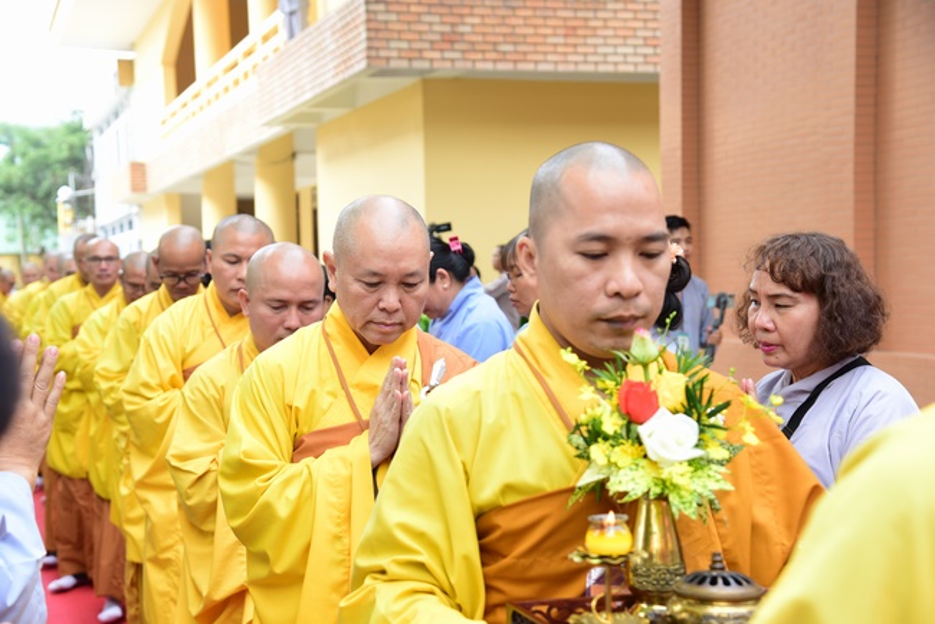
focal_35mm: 58
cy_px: 312
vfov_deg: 23.4
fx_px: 1507
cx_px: 468
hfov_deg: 34.5
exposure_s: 1/100
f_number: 5.6
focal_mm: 58
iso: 250
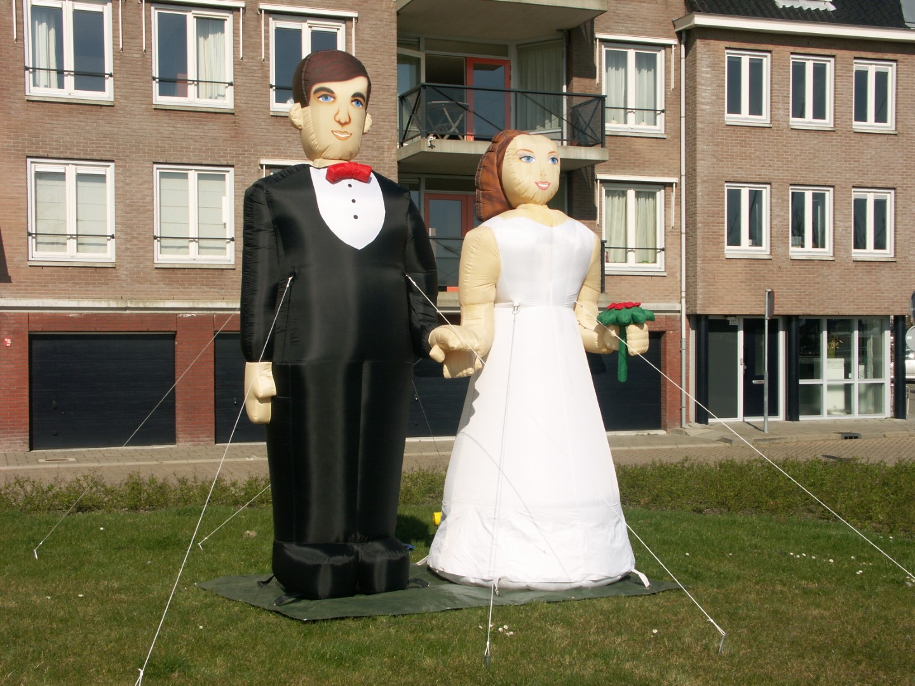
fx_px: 1295
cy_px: 343
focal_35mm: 49
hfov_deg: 38.9
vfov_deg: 29.7
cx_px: 458
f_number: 8
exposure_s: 1/320
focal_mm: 12.52
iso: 64
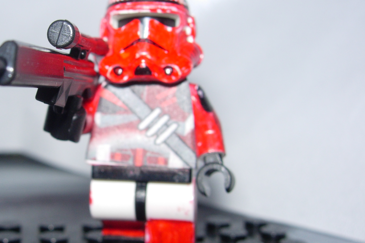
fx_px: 568
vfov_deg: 24.2
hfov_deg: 35.1
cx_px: 109
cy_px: 144
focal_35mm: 56
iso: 79
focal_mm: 7.8
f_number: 4.8
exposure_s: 1/64
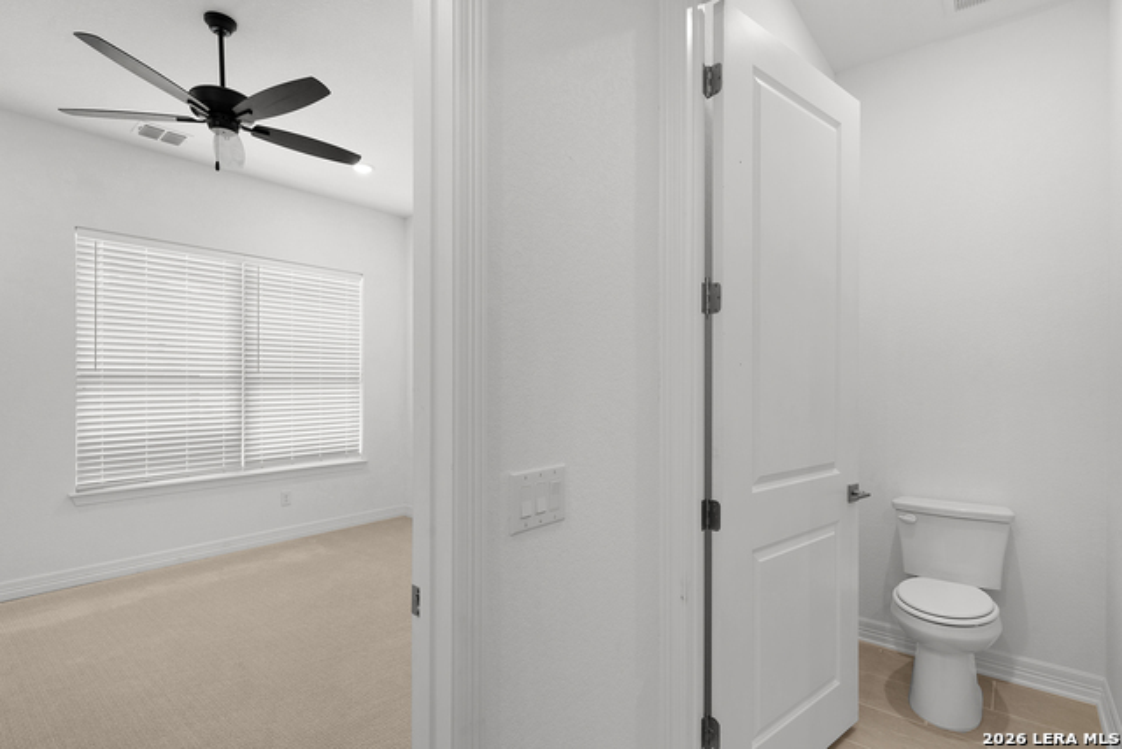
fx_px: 530
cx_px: 561
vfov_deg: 70.5
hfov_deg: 93.3
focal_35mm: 17
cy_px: 374
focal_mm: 17
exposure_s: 1/8
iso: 100
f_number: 9
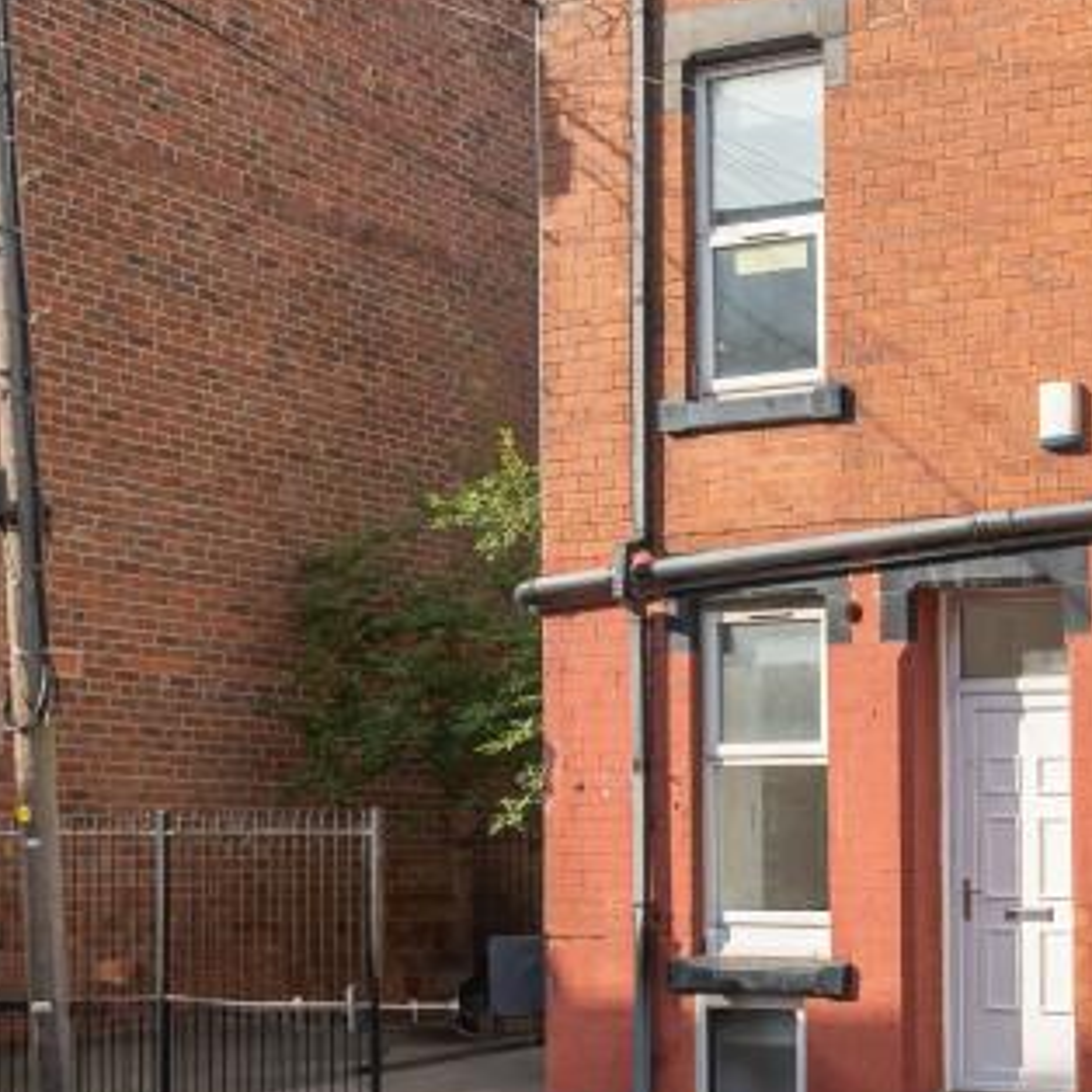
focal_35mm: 61
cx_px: 1141
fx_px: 2177
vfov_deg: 28.0
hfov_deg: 26.4
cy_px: 381
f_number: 5
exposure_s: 1/800
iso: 200
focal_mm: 22
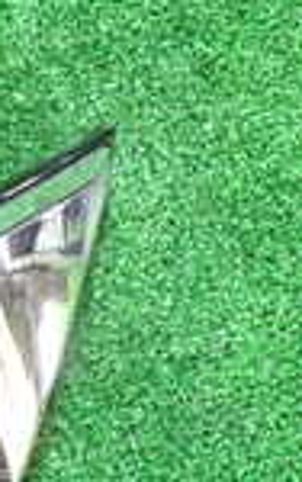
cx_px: -643
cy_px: 357
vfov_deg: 16.4
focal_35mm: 127
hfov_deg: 8.5
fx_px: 1669
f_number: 2.3
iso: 800
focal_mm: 5.4
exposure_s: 1/30
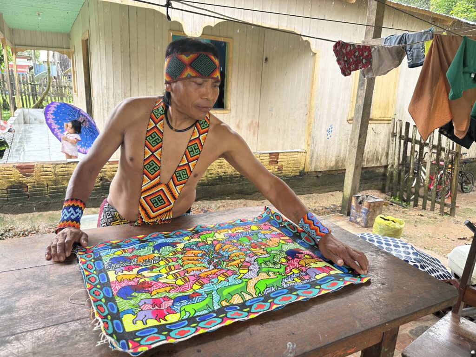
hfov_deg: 71.6
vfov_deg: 56.8
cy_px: 178
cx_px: 238
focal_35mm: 24
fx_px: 330
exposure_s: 1/156
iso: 125
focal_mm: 6.86
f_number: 1.78
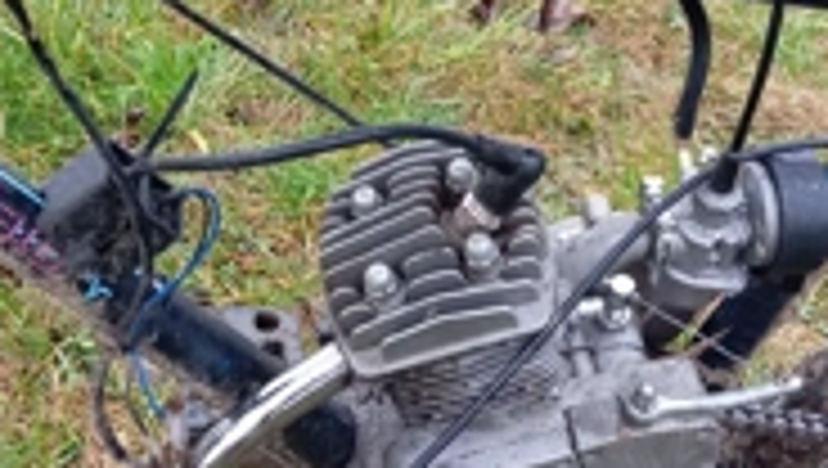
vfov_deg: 18.3
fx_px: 1451
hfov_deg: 31.9
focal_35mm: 66
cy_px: 158
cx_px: 400
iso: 221
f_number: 1.8
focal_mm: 4.22
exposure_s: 1/33.3
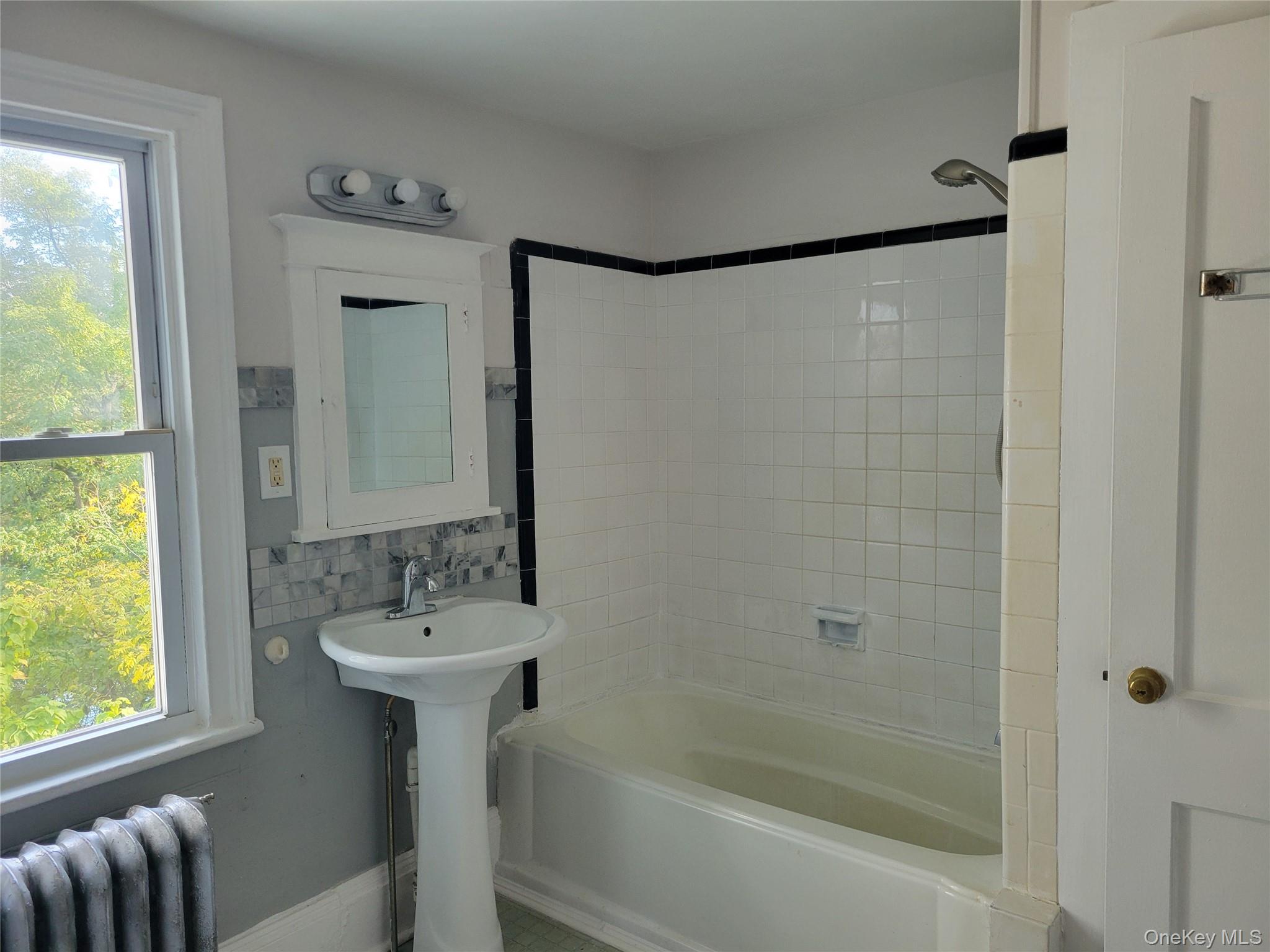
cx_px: 635
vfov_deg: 53.1
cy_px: 476
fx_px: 954
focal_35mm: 26
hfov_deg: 67.3
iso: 200
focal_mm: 5.4
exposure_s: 1/120
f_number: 1.8
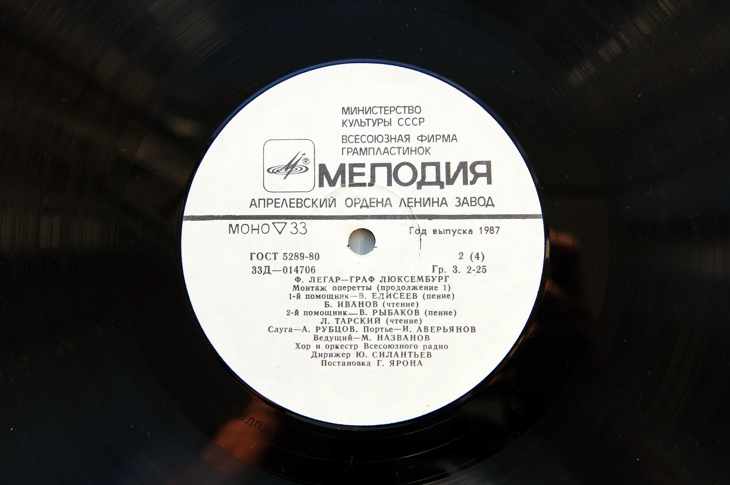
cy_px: 242
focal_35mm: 44
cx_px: 365
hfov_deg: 45.0
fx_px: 881
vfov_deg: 30.8
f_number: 5.6
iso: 320
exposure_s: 1/125
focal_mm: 29
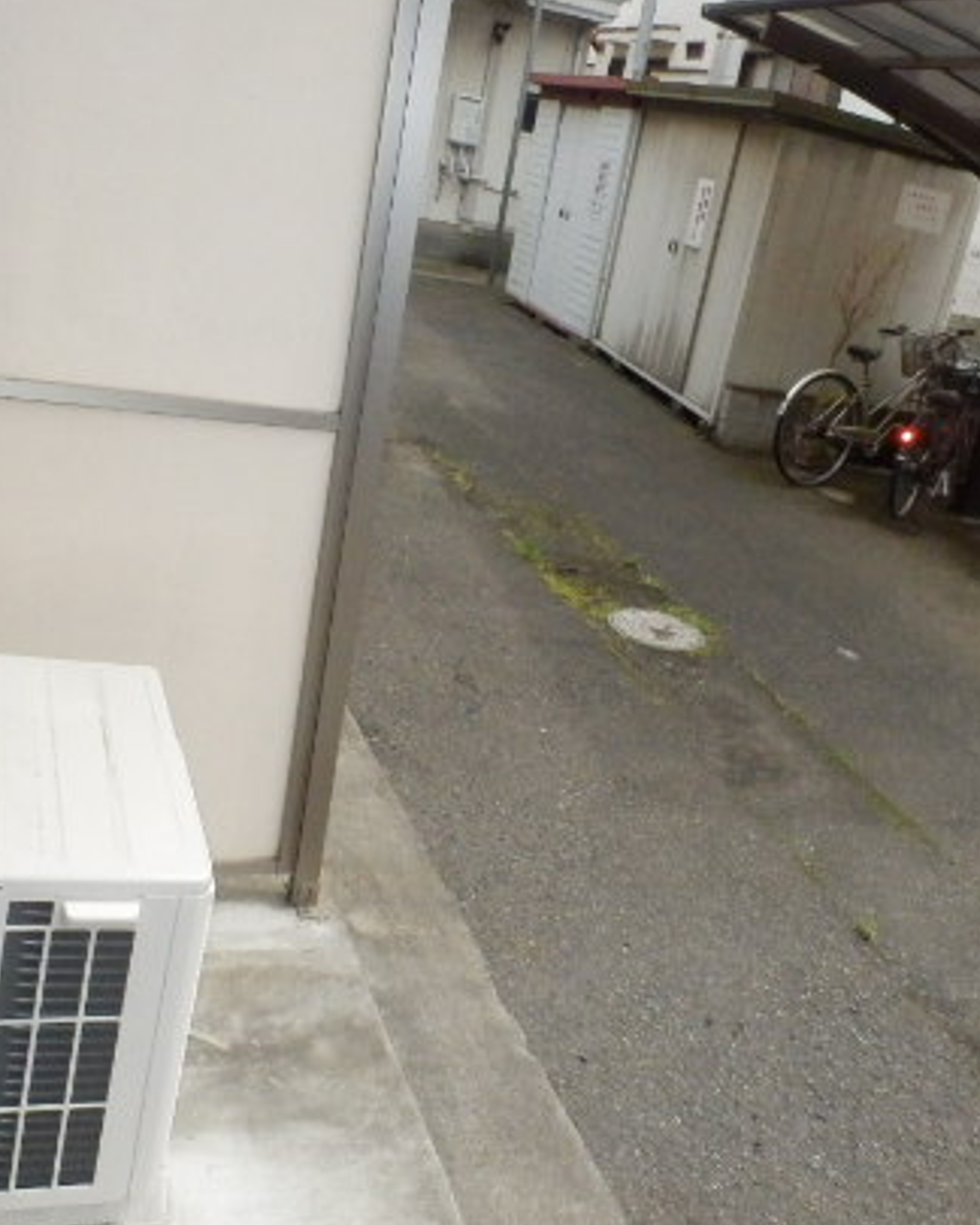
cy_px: 632
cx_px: 563
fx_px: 1341
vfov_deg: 49.1
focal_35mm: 37
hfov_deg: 40.0
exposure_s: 1/1000
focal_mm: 4.2
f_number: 7.9
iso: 1600
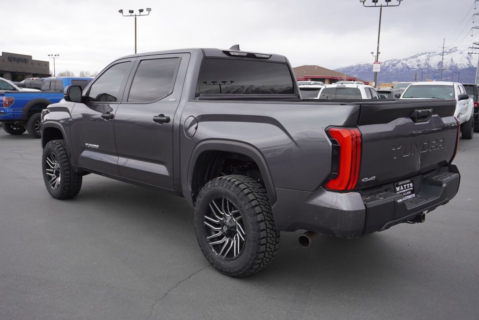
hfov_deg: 55.1
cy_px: 160
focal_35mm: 34
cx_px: 240
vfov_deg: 38.4
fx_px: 459
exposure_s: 1/100
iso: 100
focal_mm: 23
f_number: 5.6
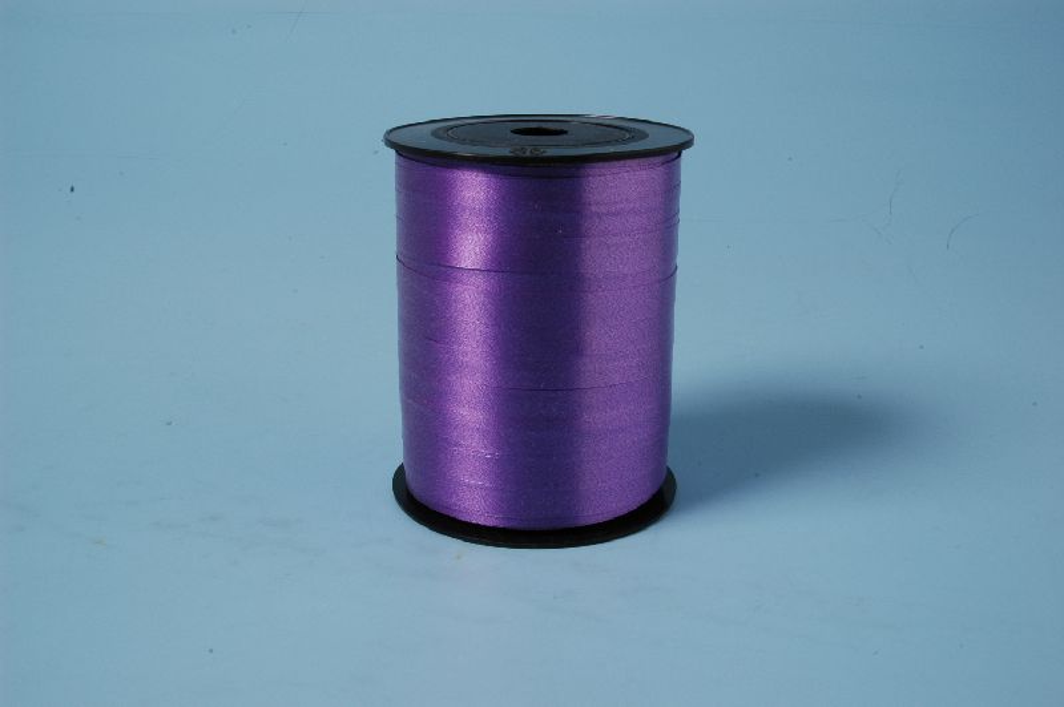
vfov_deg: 31.8
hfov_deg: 46.4
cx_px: 532
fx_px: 1240
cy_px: 354
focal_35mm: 42
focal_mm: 28
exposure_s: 1/800
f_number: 22
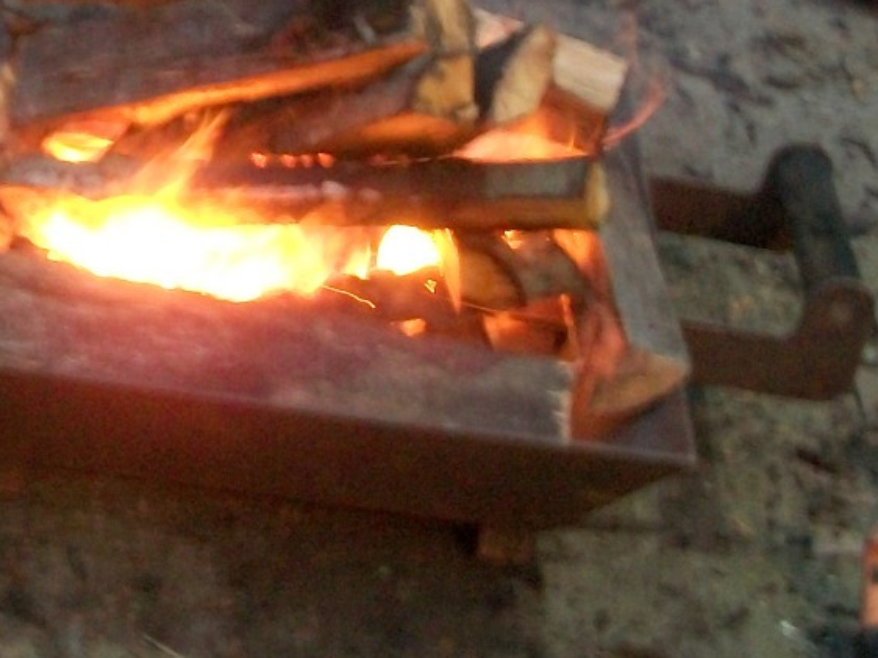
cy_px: -39
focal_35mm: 82
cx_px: 59
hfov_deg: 23.1
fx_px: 2079
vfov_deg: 17.5
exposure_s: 1/4
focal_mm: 5.7
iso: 220
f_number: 2.9
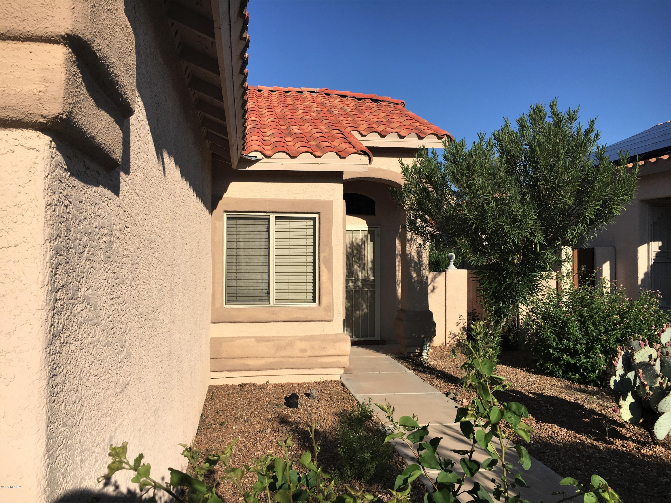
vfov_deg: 48.2
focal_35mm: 29
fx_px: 562
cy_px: 252
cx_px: 336
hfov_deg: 61.7
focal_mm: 4.15
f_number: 2.2
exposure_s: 1/2198
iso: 25
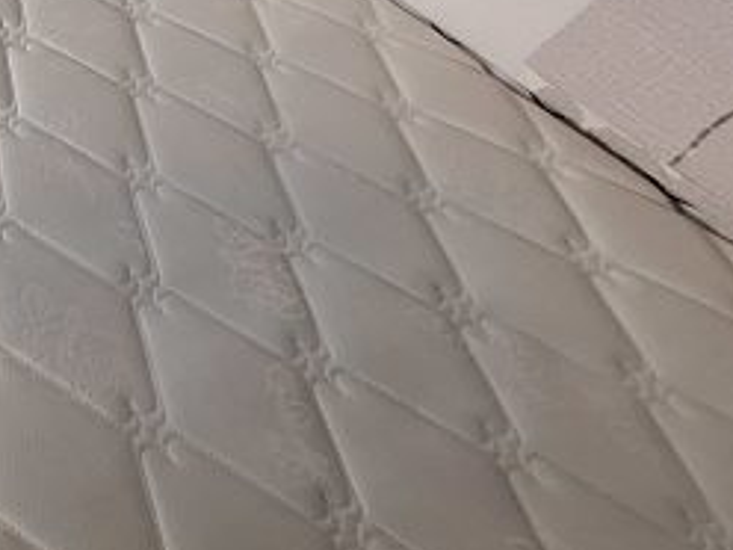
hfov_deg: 27.5
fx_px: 889
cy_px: -9
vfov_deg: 31.6
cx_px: -405
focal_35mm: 42
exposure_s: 1/50
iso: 200
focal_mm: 1.74
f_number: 2.2
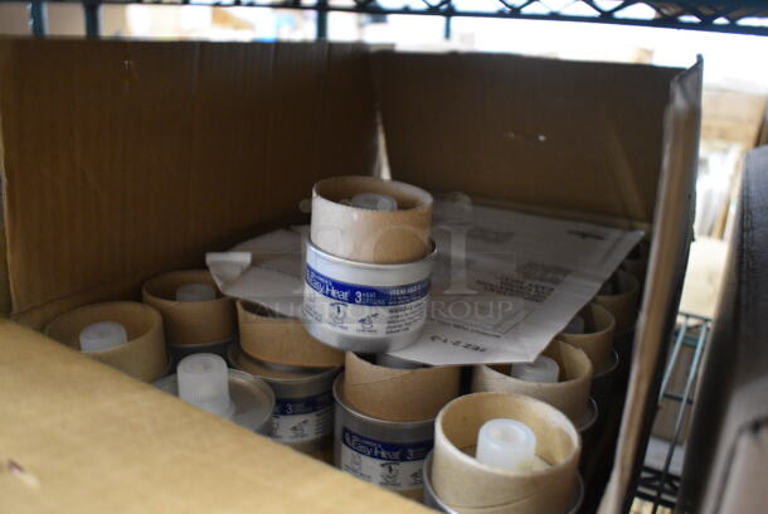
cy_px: 257
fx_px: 673
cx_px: 384
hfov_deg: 59.4
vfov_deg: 41.8
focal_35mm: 32
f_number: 3.8
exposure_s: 1/30
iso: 2500
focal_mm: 21
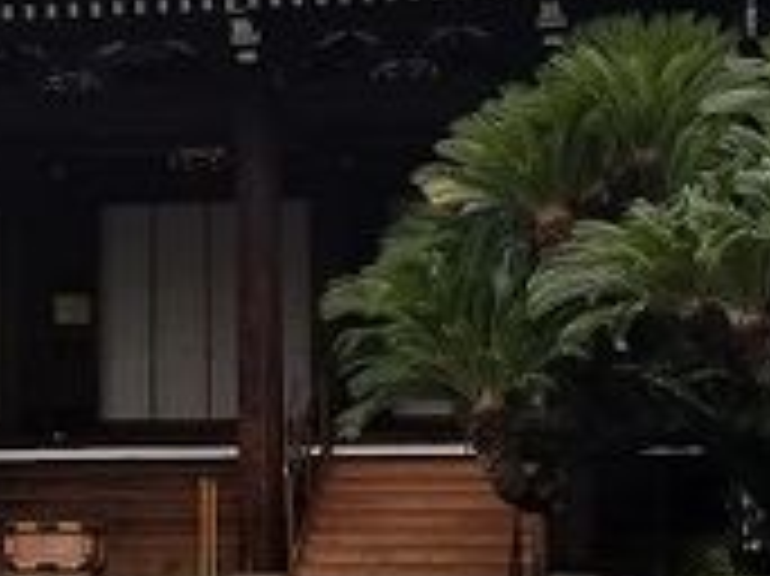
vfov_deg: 14.9
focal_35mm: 99
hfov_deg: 19.8
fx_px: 2201
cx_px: 239
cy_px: 232
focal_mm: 4.2
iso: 50
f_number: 1.7
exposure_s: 1/332
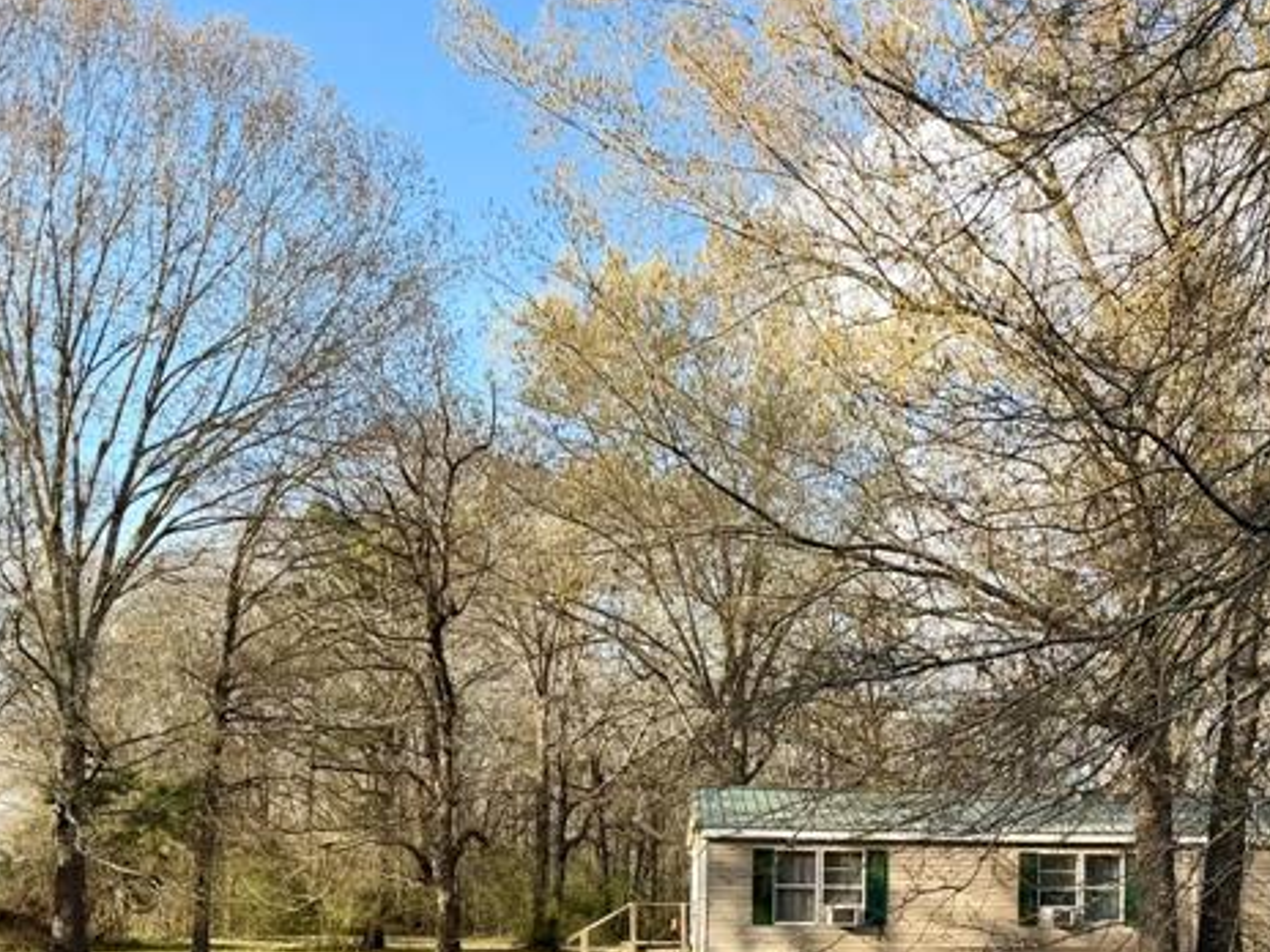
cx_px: 1081
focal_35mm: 53
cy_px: 832
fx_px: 1944
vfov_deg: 26.7
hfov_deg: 34.6
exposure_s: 1/1653
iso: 80
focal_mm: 6.76
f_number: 1.78
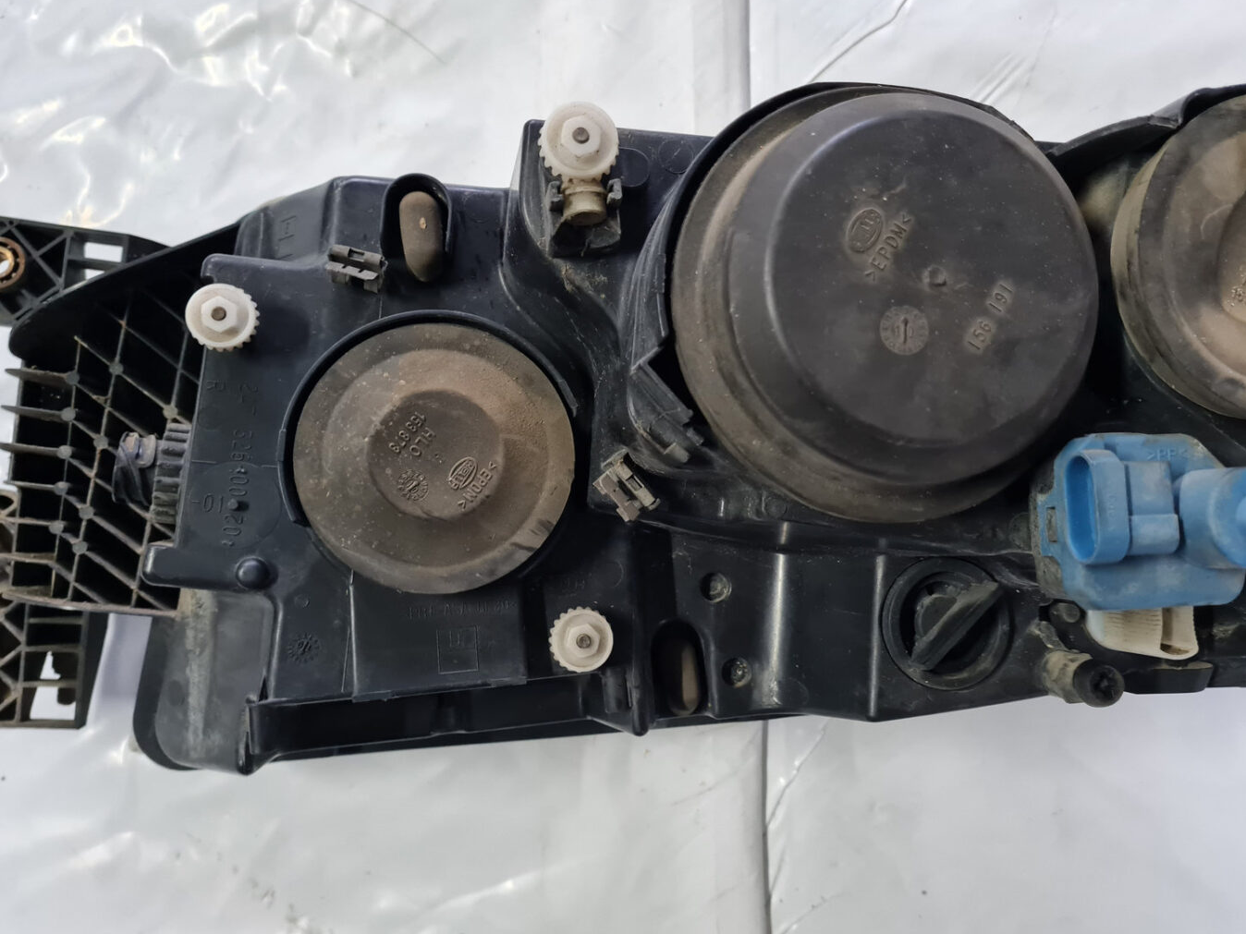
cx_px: 632
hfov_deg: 65.3
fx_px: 972
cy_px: 466
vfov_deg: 51.4
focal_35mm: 27
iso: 640
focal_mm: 5.4
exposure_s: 1/33
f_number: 1.8
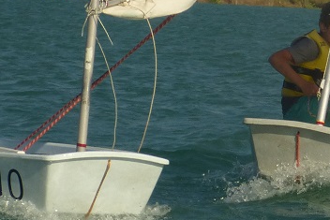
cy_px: -101
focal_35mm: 403
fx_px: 3695
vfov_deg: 3.4
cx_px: 336
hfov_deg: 5.1
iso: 100
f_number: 4.5
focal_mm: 16.5
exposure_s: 1/1600
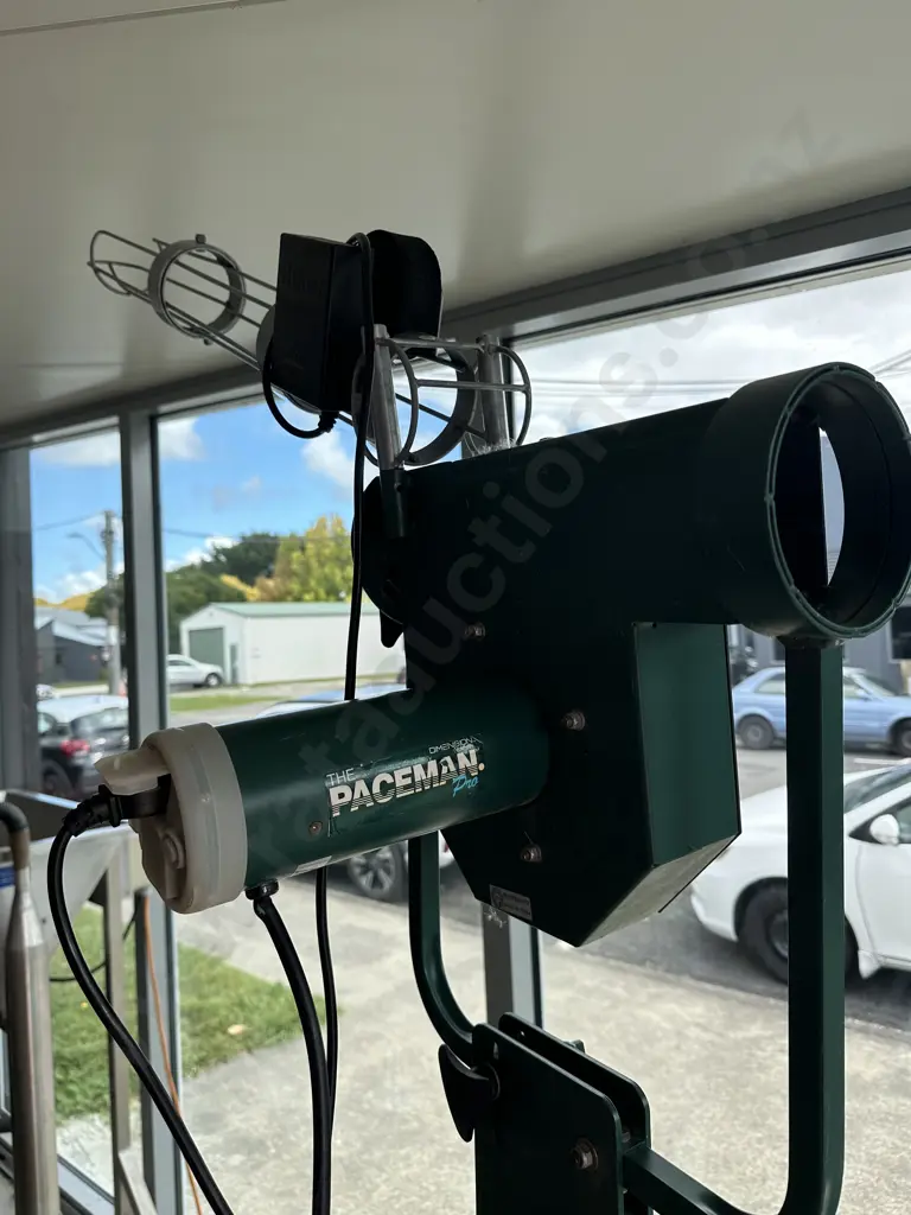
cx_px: 456
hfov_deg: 56.8
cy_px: 608
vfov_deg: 71.6
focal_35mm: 24
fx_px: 842
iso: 80
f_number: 1.78
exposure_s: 1/672
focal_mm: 6.86
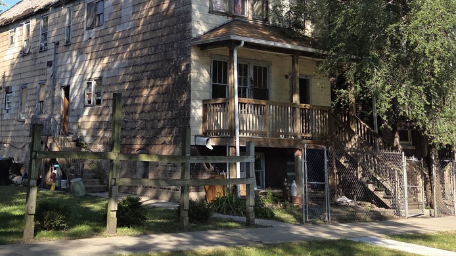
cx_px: 150
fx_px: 629
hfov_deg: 39.4
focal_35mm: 52
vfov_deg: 22.5
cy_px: 25
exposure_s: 1/709
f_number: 1.8
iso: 25
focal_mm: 5.4
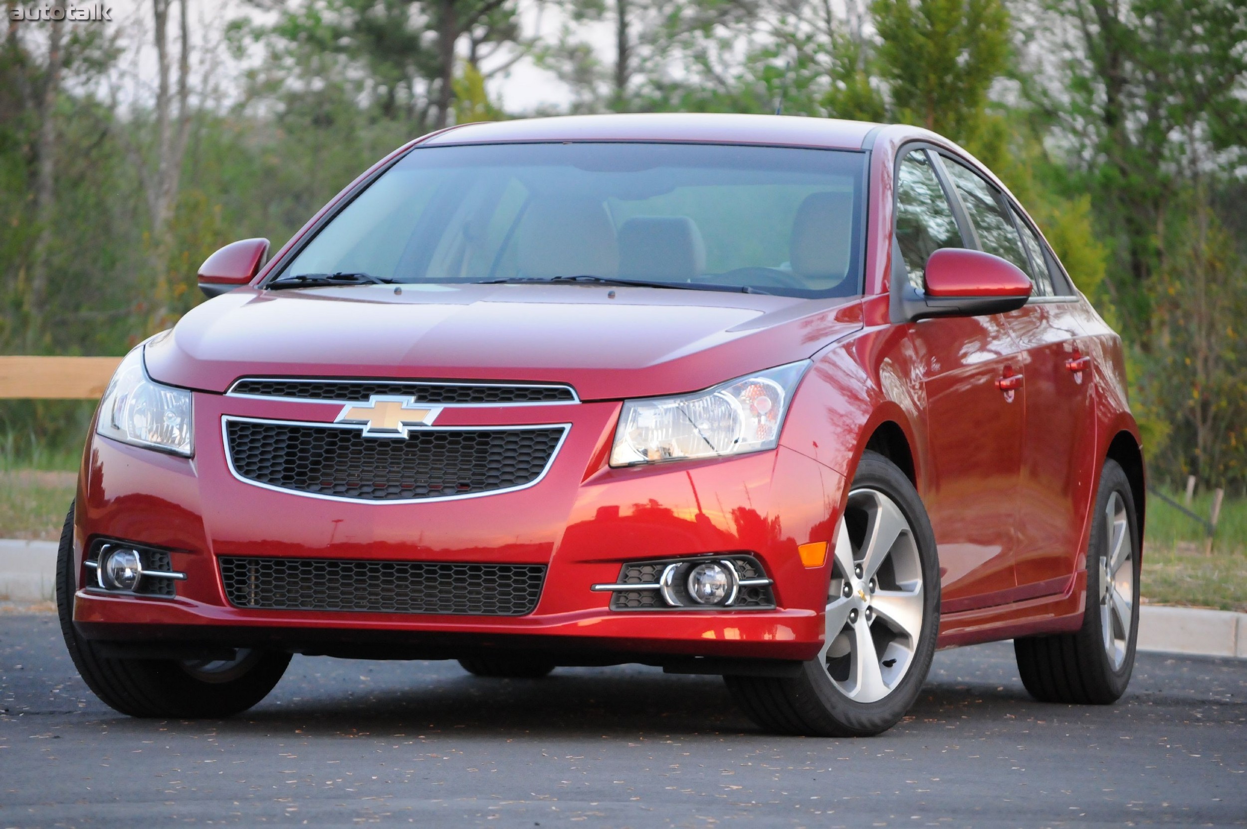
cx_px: 624
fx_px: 5709
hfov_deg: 12.5
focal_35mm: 165
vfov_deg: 8.3
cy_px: 414
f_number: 5
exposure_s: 1/160
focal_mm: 110
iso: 2000
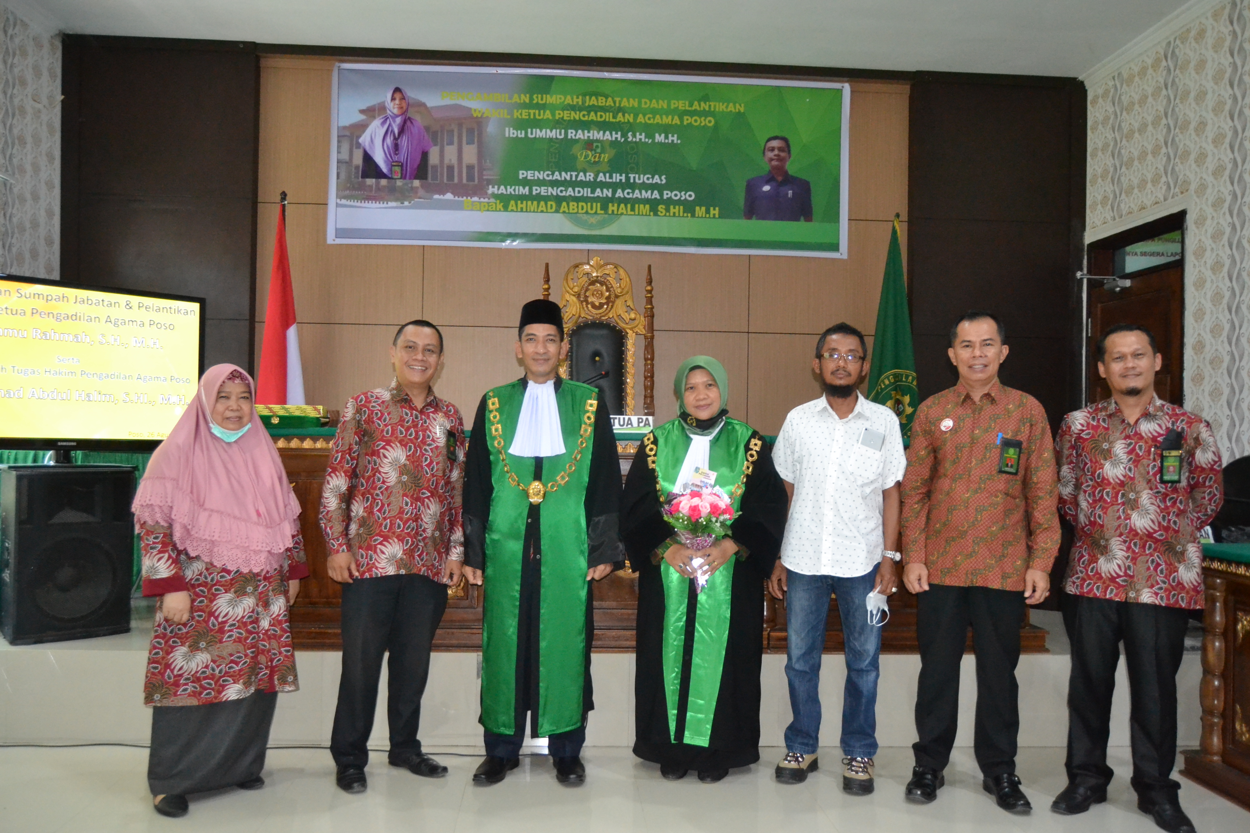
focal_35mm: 28
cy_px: 416
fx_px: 990
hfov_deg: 64.6
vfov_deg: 45.7
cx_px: 625
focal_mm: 19
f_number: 3.5
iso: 3200
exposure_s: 1/60
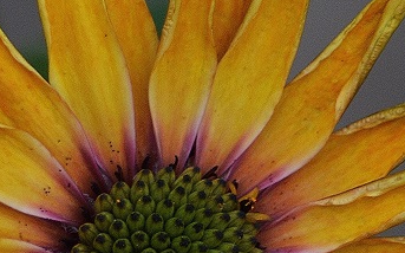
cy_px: 242
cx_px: 170
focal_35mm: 1603
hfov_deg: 1.3
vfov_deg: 0.8
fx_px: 17685
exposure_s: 1/250
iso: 250
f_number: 5.6
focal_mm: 300
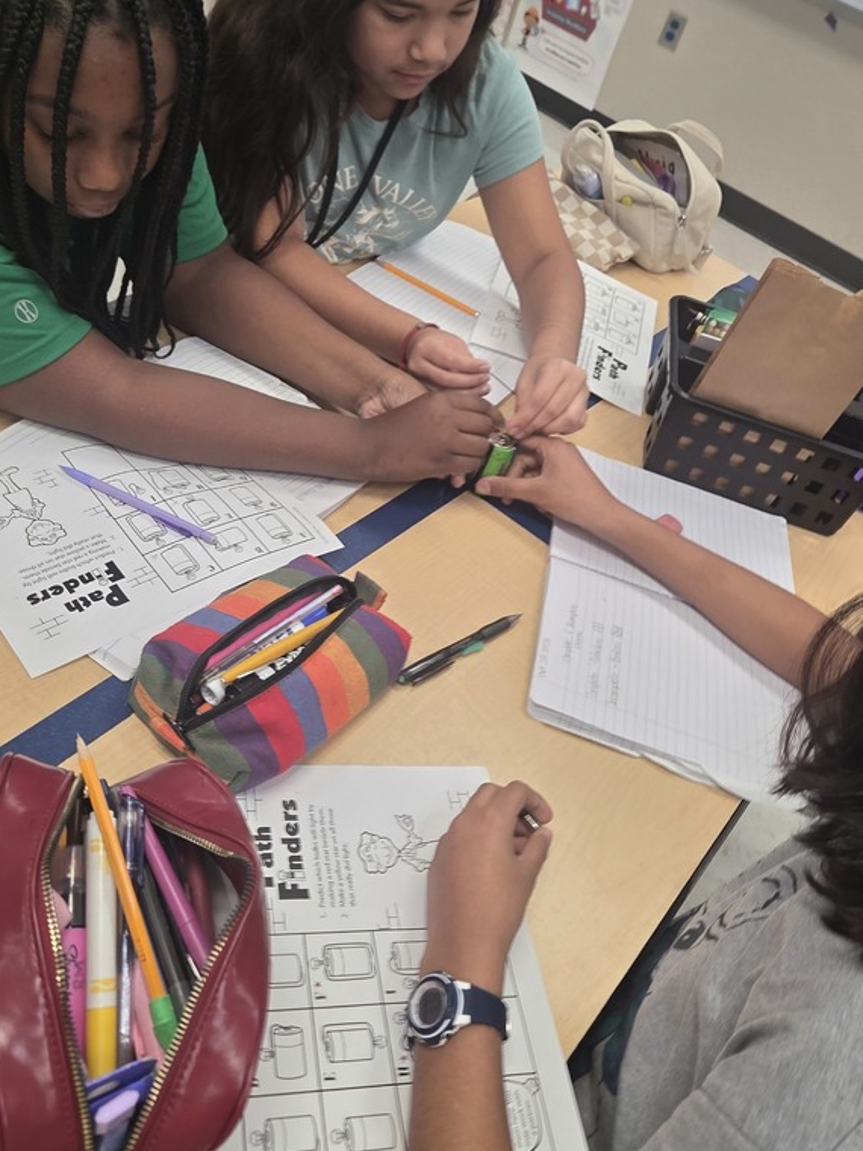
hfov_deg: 45.4
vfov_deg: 58.1
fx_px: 1030
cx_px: 415
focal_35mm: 31
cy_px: 498
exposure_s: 1/50
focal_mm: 5.4
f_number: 1.8
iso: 50
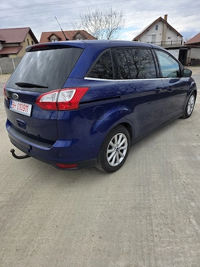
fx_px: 177
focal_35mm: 23
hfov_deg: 58.9
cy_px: 134
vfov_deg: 73.9
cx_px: 100
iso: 80
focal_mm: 6.3
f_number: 1.7
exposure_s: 1/2500
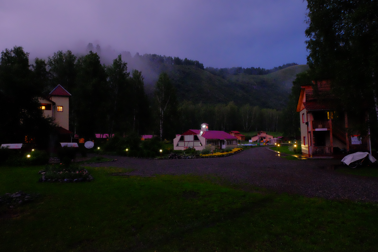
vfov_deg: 53.1
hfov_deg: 73.7
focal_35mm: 24
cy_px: 126
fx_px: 252
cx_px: 189
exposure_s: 1/30
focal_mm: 16
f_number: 7.1
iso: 6400
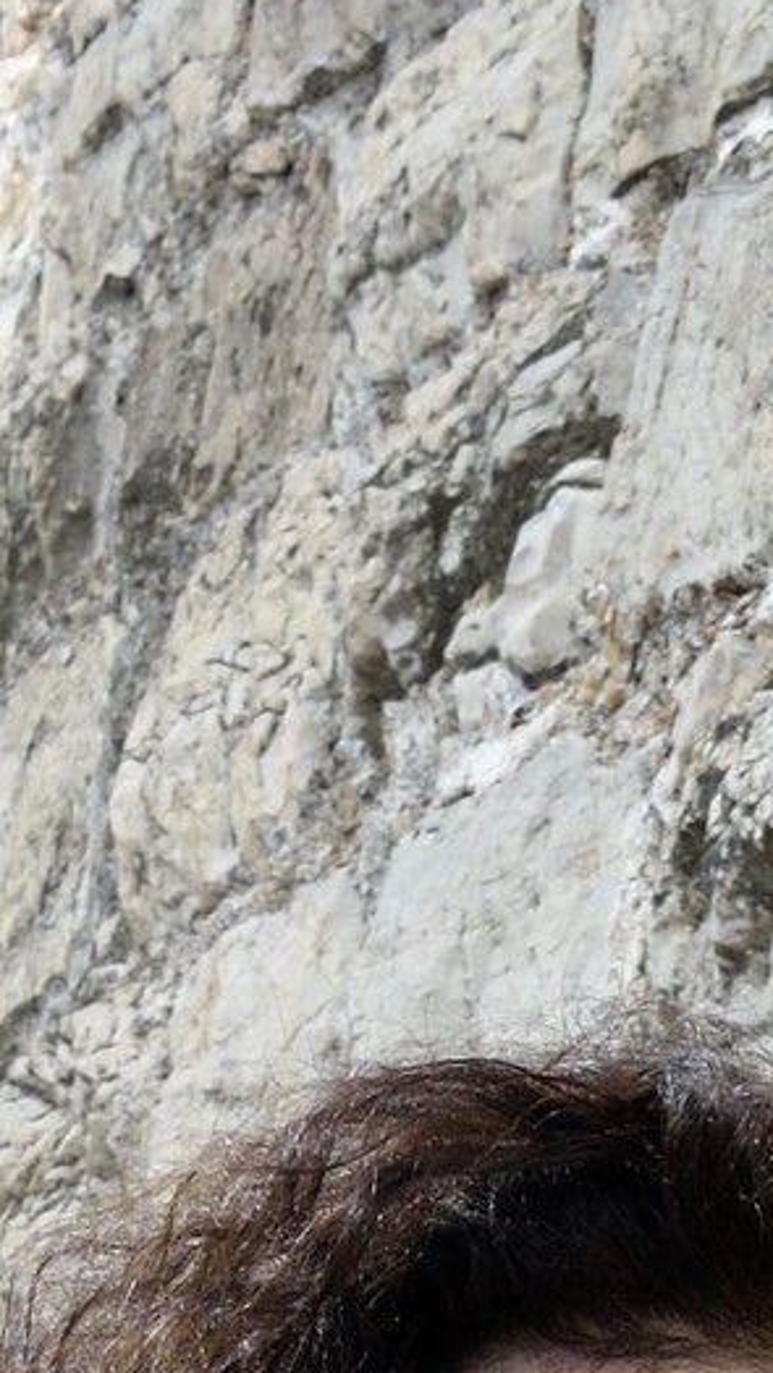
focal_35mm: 192
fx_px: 6992
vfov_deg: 10.1
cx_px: 398
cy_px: 2987
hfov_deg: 6.3
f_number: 14
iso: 200
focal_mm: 40
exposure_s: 1/80
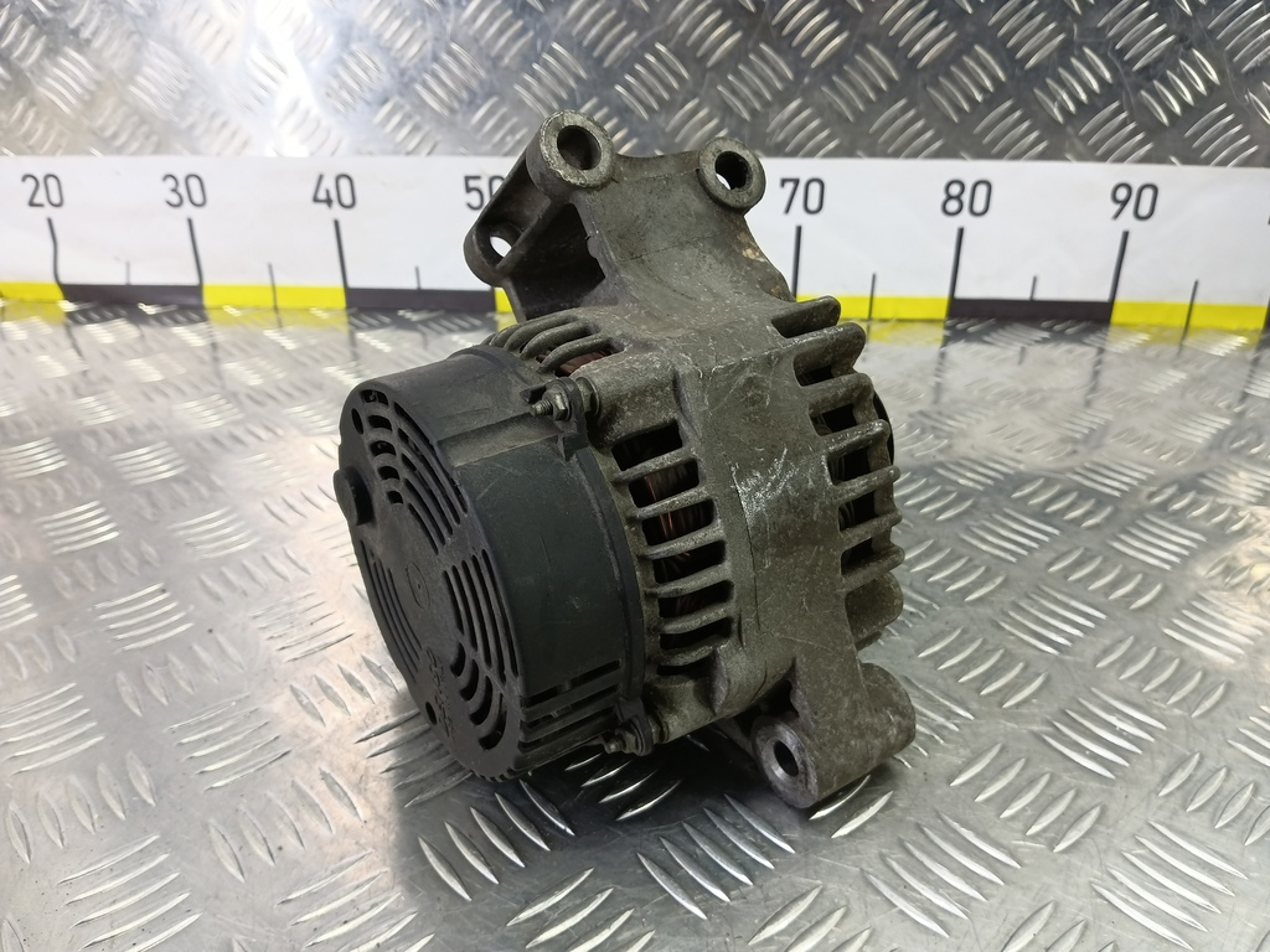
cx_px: 635
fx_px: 844
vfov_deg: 58.9
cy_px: 476
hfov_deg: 73.9
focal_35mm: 23
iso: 161
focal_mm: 4.11
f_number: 1.6
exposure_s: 1/50
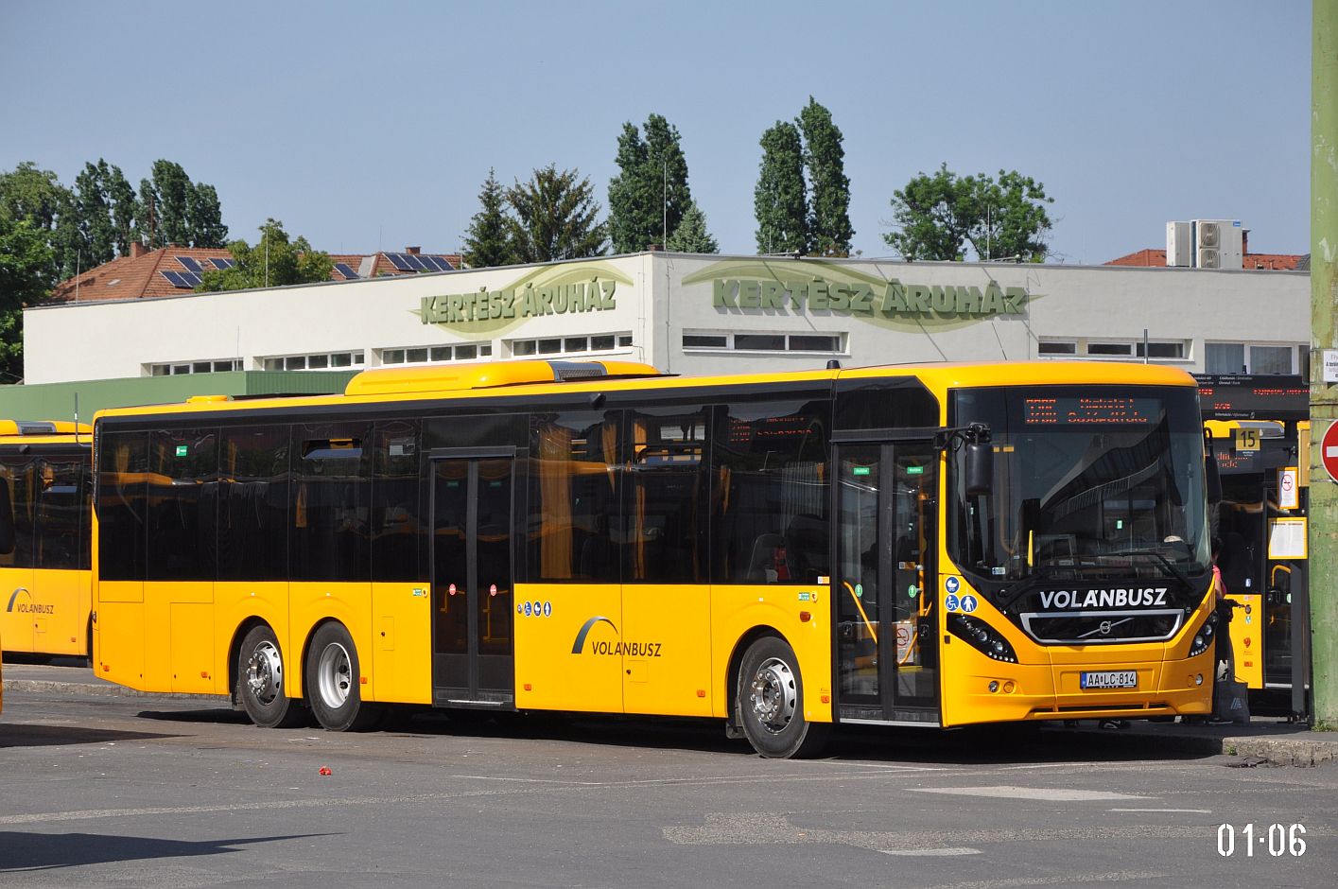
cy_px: 444
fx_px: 5012
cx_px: 669
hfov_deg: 15.2
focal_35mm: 135
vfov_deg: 10.1
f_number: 6.3
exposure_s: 1/1600
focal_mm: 90
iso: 400
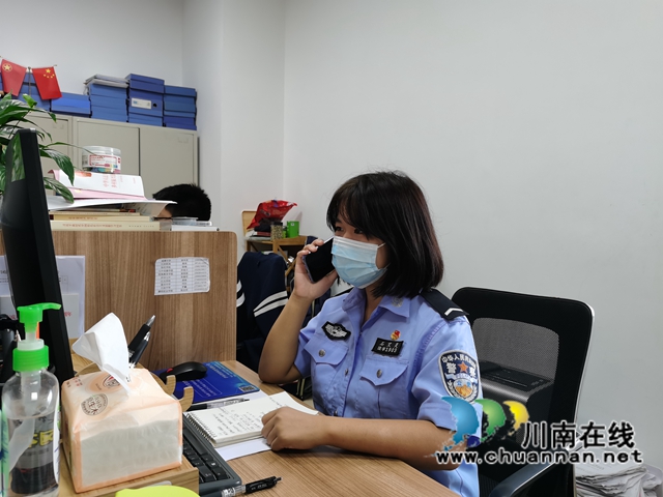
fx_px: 517
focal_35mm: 27
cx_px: 332
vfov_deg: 51.4
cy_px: 248
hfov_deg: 65.3
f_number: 1.8
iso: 200
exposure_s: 1/100
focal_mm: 5.58
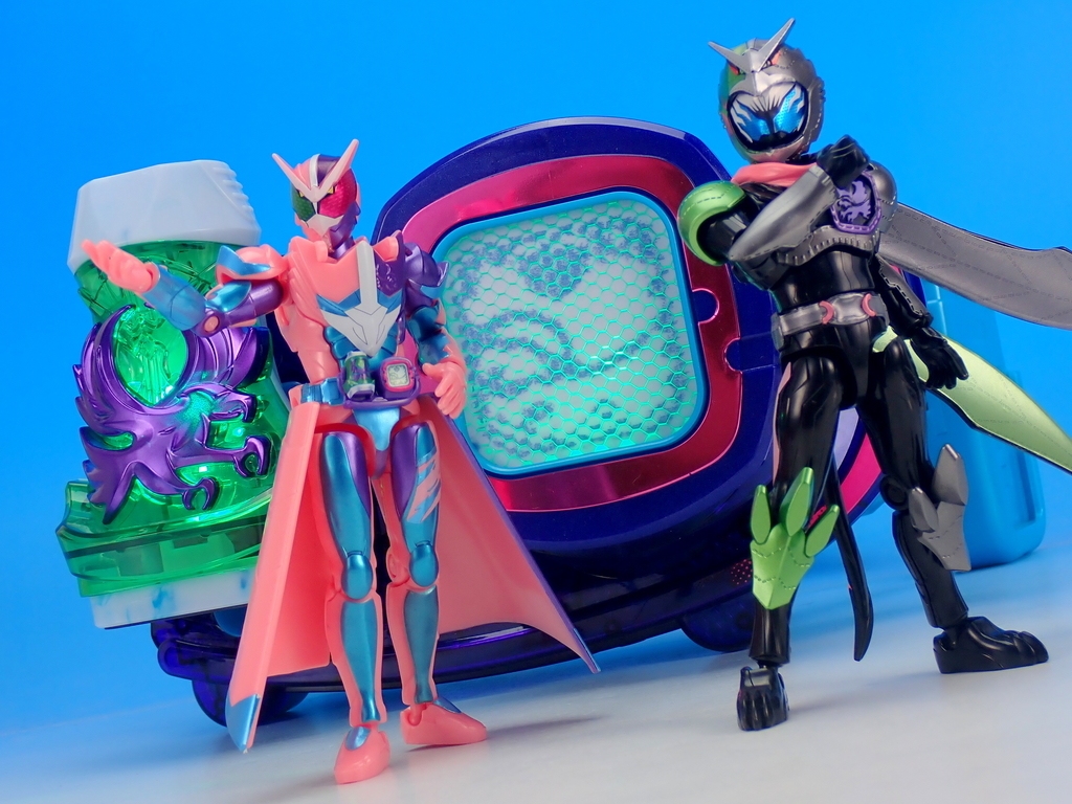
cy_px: 402
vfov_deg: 23.7
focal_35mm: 62
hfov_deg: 31.2
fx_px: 1920
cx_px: 536
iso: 100
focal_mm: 11.09
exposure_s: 1/10
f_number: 5
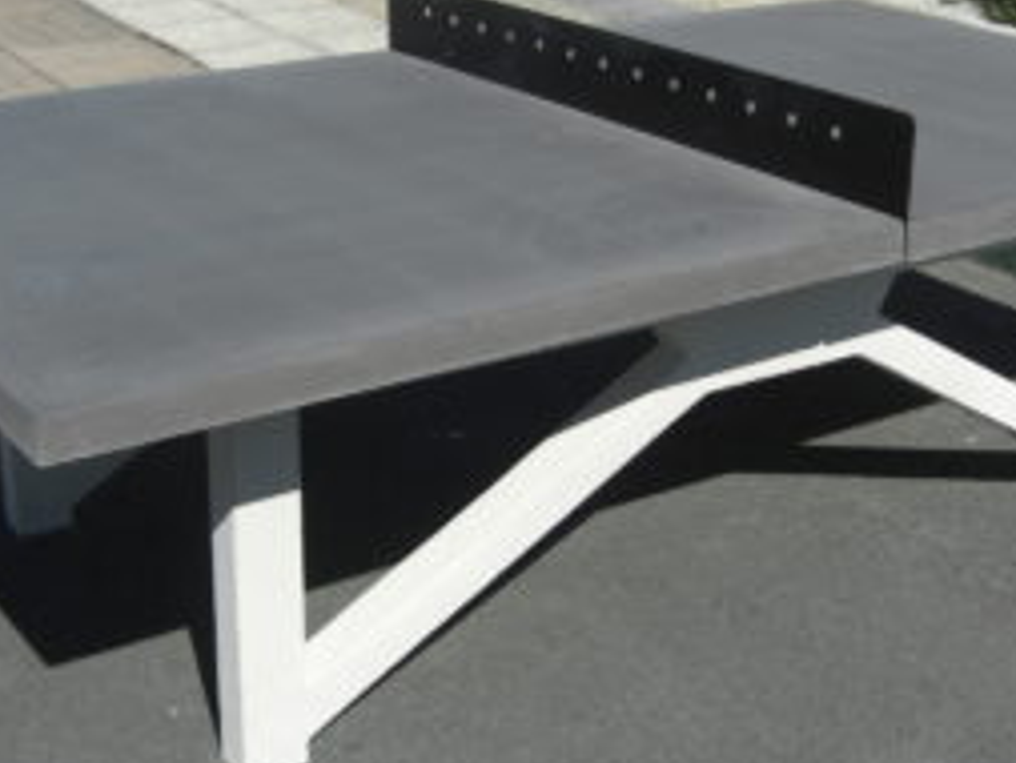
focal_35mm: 60
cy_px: 333
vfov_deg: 24.4
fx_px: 1762
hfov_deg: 32.1
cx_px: 562
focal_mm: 7.9
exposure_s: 1/320
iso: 80
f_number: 8
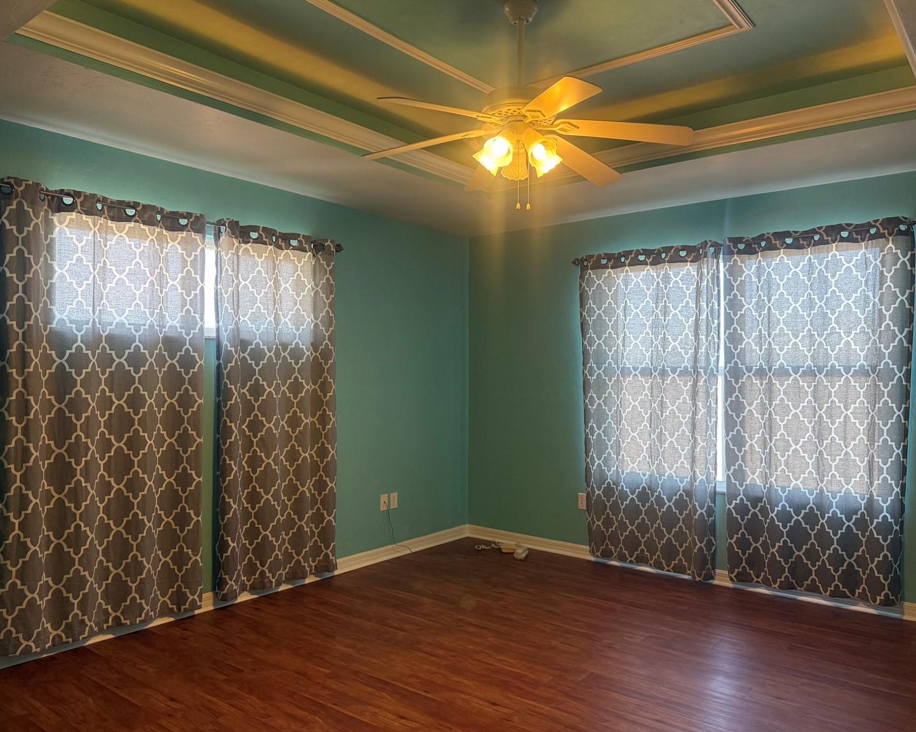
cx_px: 489
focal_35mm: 26
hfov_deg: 66.0
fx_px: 705
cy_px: 375
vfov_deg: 54.9
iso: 160
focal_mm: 6.76
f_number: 1.78
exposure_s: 1/60
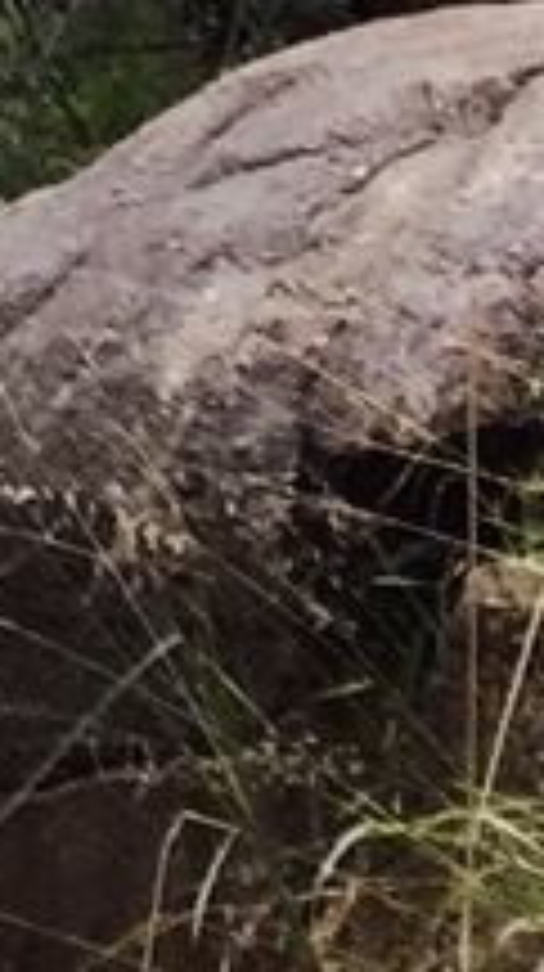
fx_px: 6148
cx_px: -2981
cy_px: -1206
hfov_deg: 4.0
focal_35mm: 239
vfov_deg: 8.4
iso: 32
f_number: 2.2
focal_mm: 4.15
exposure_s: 1/231
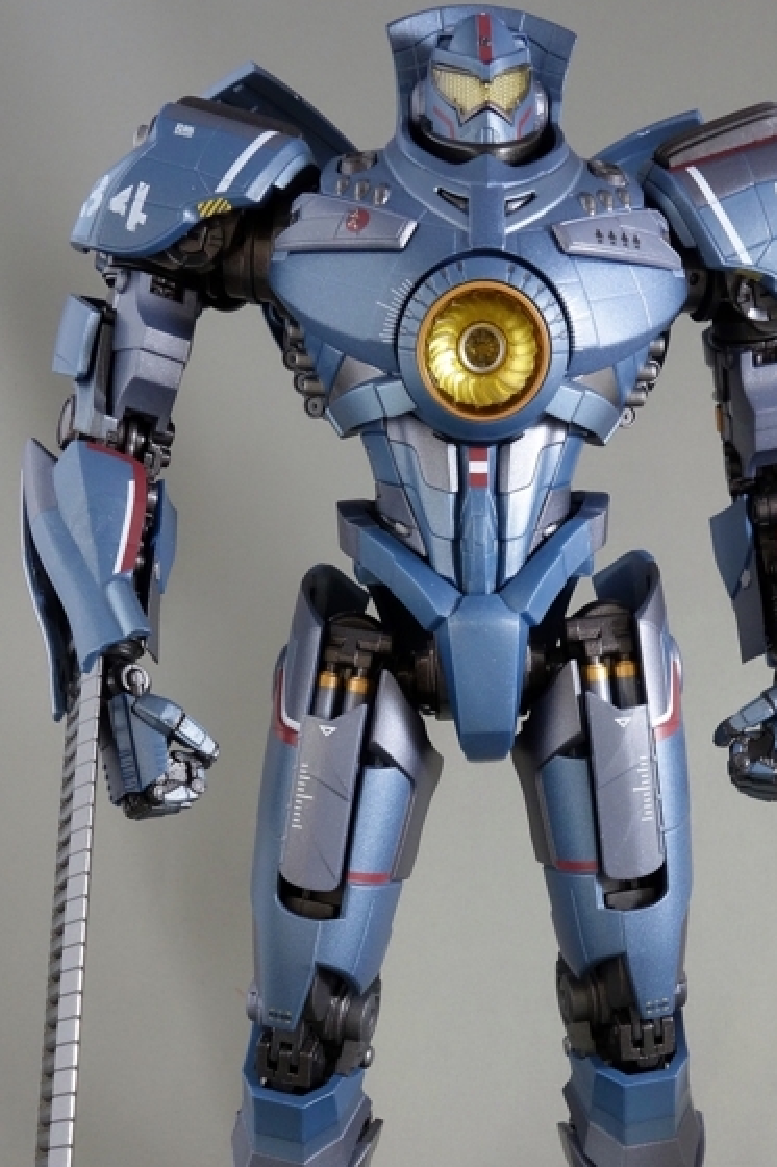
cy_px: 802
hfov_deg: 33.2
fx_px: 1296
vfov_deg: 47.5
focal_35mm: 40
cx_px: 484
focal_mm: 10.4
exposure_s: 1/4
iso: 800
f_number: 9
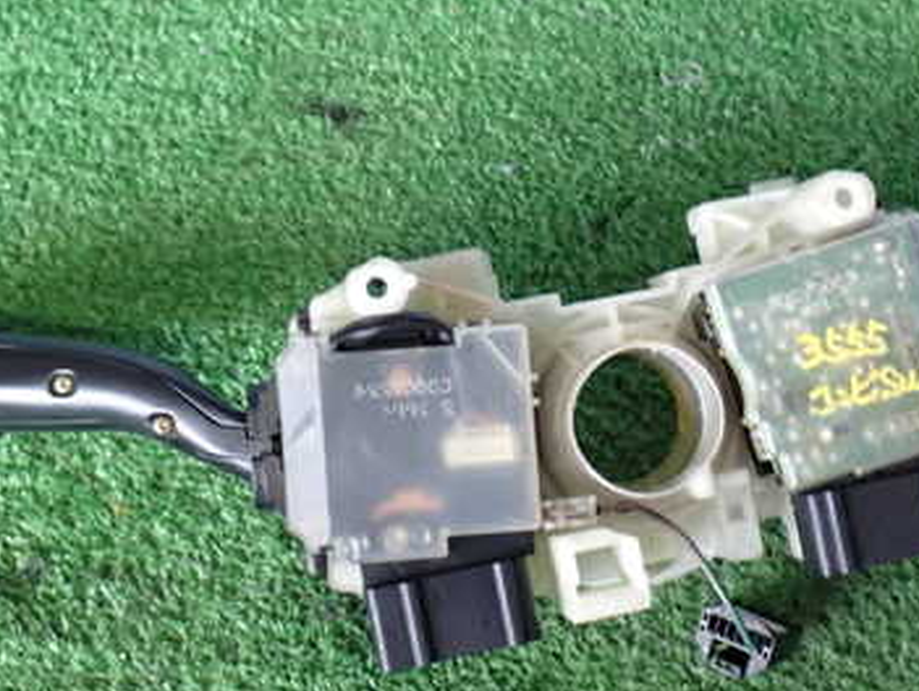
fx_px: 1860
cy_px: 372
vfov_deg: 21.0
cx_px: 524
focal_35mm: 70
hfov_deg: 27.7
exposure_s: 1/40
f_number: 2.8
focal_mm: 7.31
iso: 320
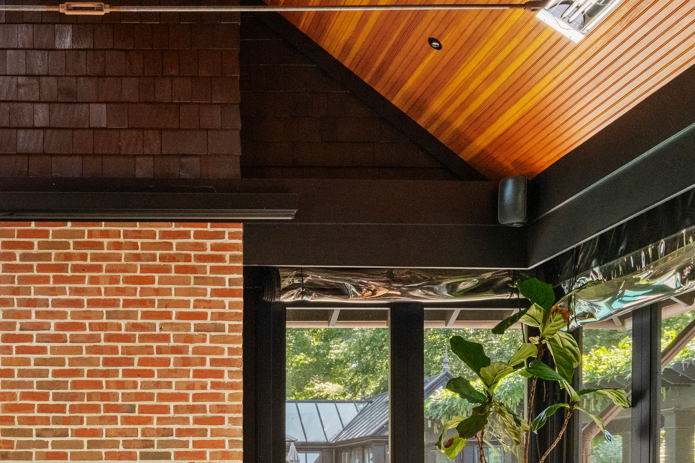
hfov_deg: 36.1
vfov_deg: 24.4
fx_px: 1010
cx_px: 96
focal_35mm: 52
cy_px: 487
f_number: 11
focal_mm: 17.1
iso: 2000
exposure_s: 1/13
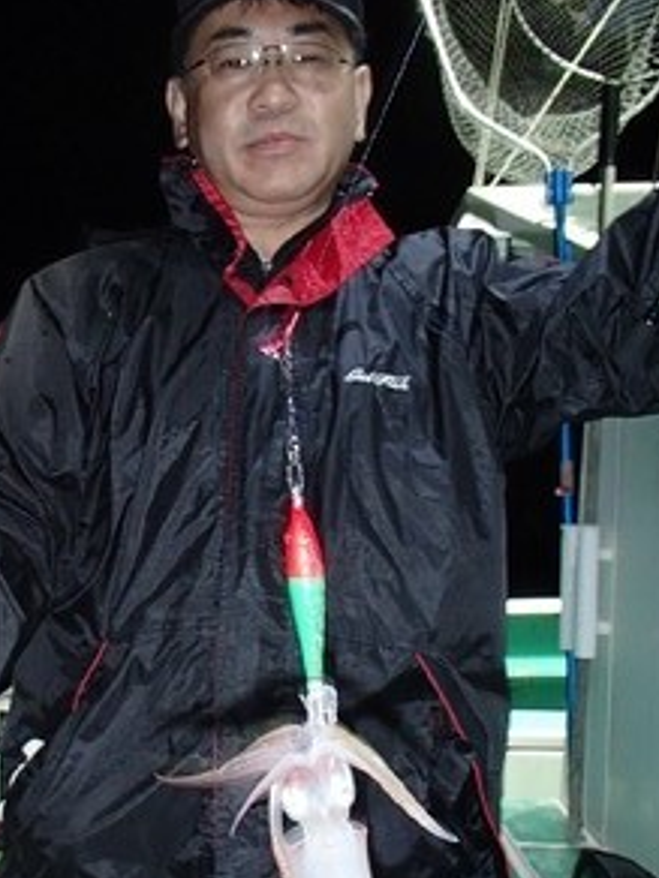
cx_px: 162
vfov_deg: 41.2
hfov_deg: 31.0
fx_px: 1168
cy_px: 460
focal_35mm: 46
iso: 400
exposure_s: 1/30
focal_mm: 5
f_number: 3.9
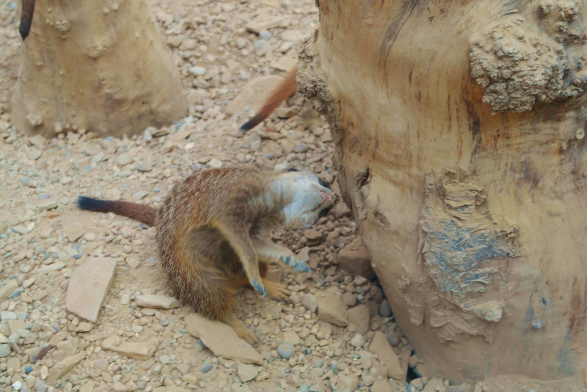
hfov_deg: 26.3
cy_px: 196
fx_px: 1256
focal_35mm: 77
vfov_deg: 17.7
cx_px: 294
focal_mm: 50
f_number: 5.6
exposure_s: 1/50
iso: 200
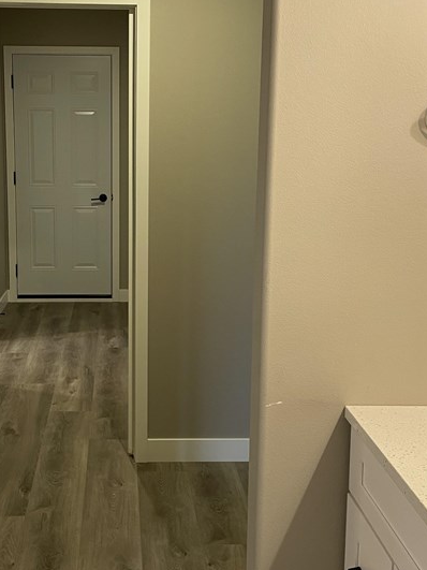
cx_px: 123
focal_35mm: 47
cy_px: 230
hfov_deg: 30.5
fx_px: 773
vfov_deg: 40.3
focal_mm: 4.2
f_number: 1.6
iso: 80
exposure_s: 1/60
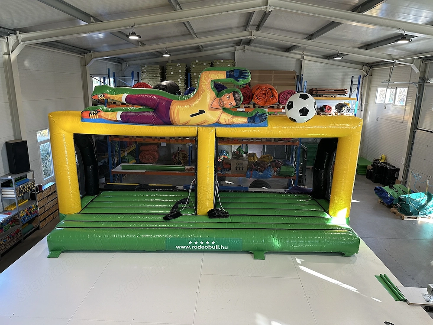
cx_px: 216
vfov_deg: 56.8
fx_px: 300
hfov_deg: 71.6
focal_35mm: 24
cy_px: 162
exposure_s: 1/121
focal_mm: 6.86
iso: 160
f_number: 1.78
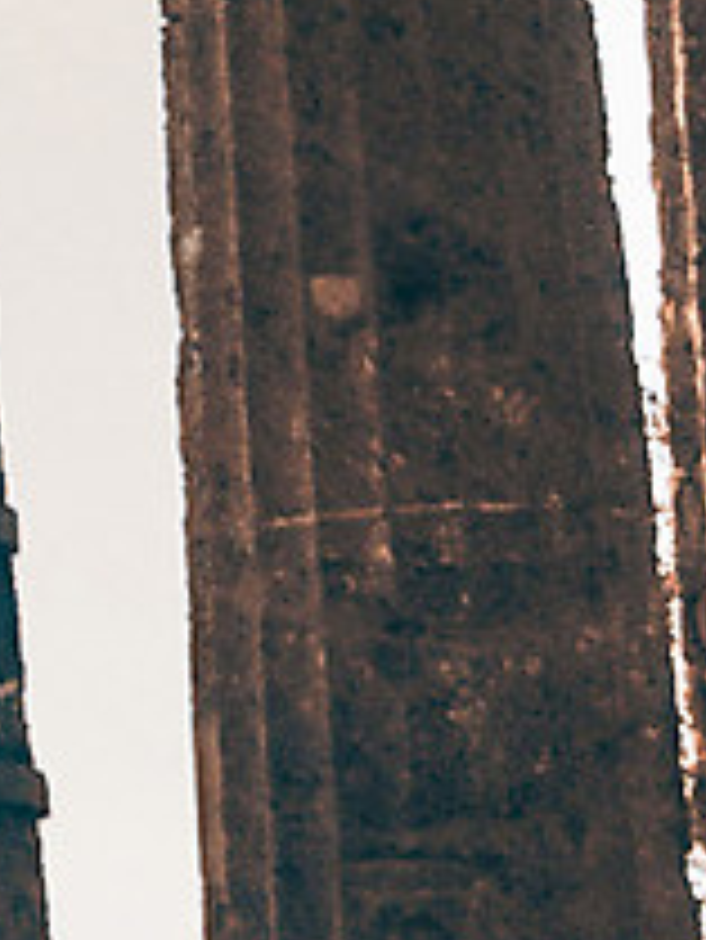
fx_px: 8095
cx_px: -2230
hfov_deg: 4.5
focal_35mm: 298
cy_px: -236
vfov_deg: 6.6
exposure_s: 1/1250
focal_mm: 18
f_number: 5
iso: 100
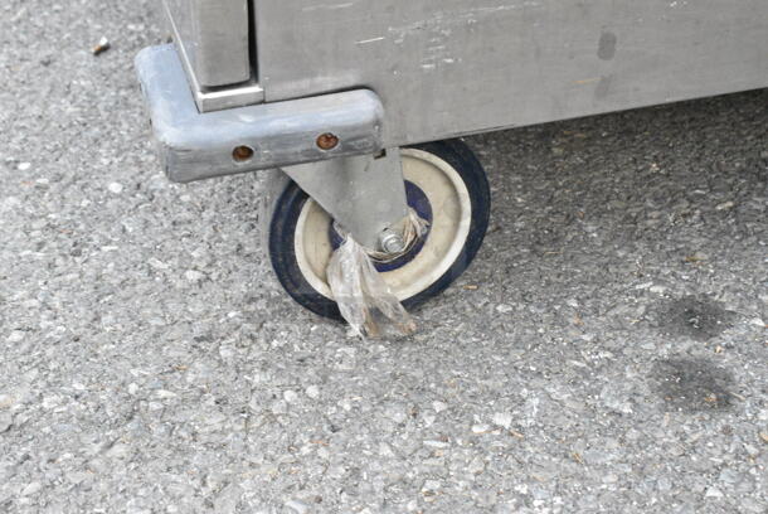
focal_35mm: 60
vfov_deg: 22.7
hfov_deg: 33.4
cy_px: 257
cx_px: 384
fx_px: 1281
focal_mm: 40
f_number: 10
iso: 6400
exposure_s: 1/400
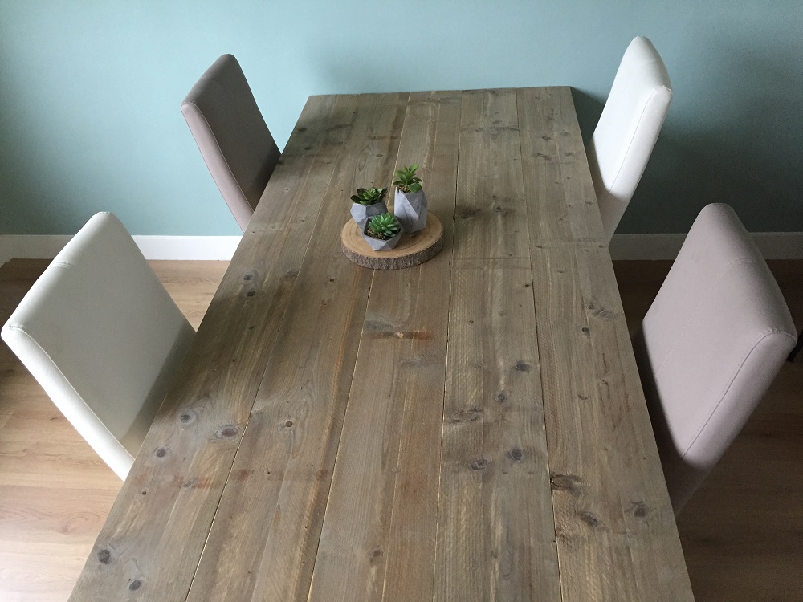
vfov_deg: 48.2
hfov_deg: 61.7
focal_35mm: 29
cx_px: 402
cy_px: 301
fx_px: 673
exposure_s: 1/33
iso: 200
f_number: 2.2
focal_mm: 4.15
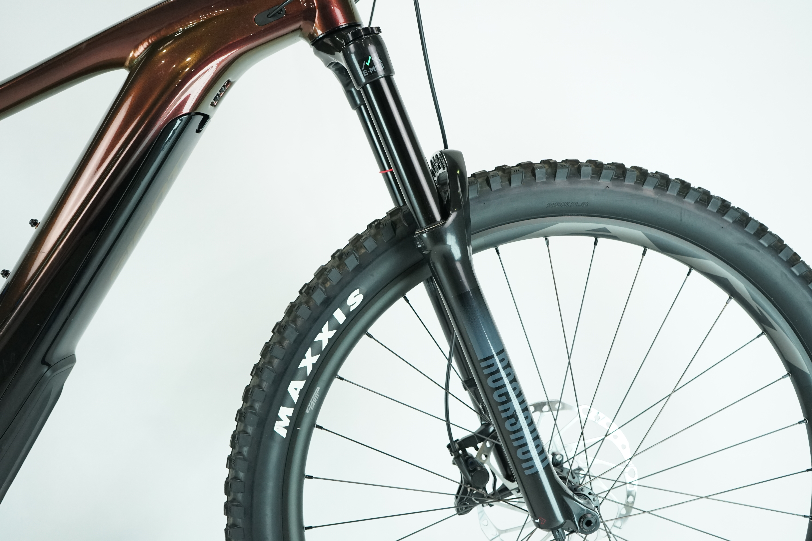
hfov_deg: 55.8
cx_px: 406
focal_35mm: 34
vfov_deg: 38.9
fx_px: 767
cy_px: 270
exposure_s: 1/200
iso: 2000
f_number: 5.6
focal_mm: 34
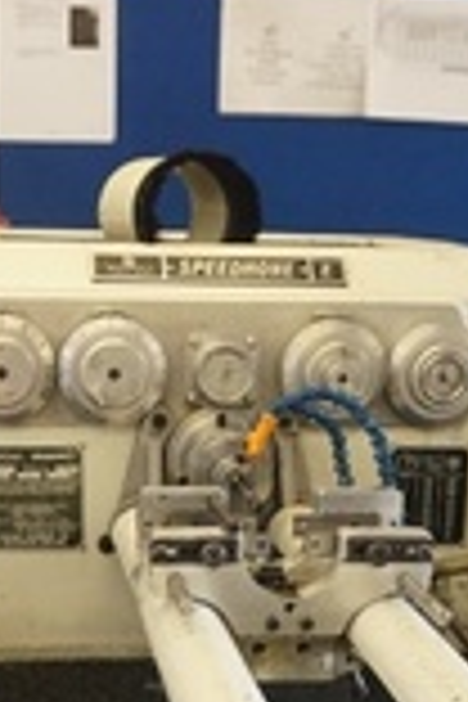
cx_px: 158
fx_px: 1443
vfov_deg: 26.2
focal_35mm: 74
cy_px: 670
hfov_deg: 18.4
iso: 1600
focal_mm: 16
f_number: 4
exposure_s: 1/160
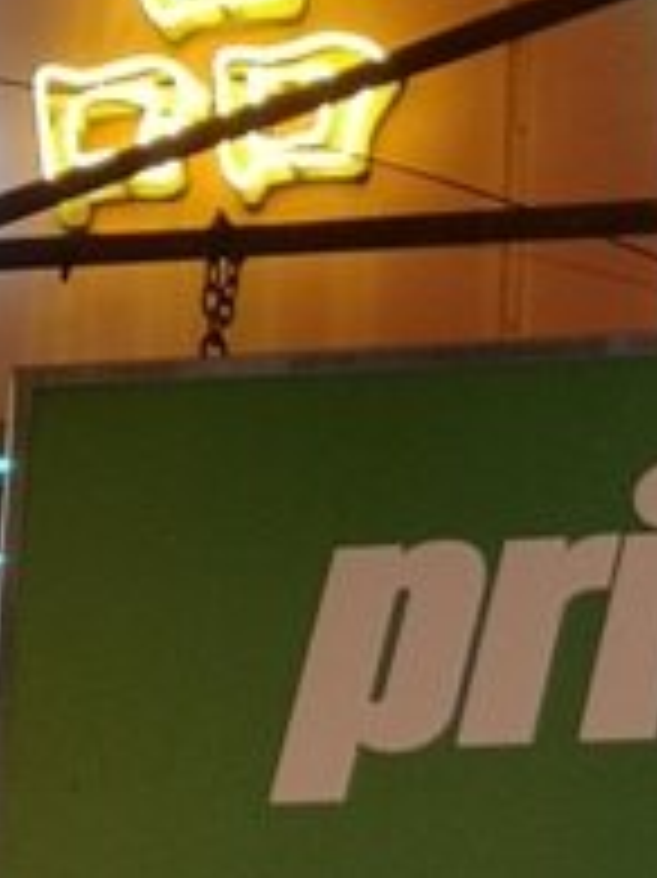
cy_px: -792
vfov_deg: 8.5
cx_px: 230
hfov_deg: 6.7
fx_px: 5624
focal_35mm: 222
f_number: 1.8
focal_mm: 3.95
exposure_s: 1/33.3
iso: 160
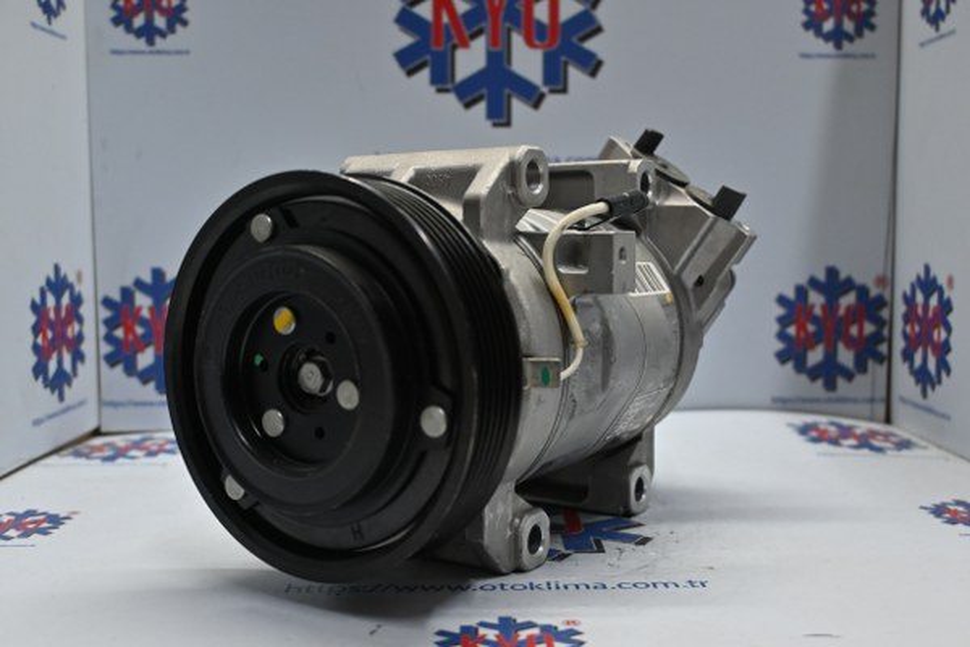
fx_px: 1010
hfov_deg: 51.3
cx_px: 485
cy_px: 324
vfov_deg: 35.5
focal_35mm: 38
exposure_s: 1/125
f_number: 4.2
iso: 800
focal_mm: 25
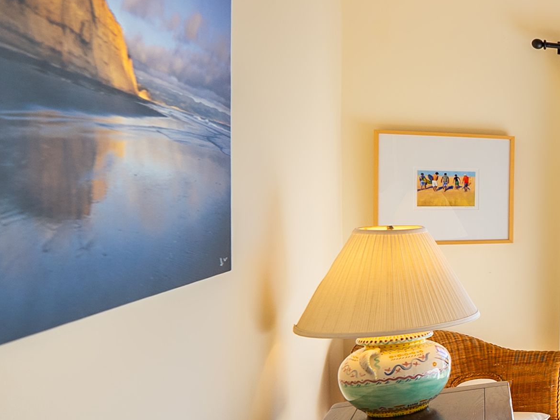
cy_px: 270
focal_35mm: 42
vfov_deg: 34.1
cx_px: 949
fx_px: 680
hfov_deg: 24.6
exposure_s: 1/200
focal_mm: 12
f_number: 5
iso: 80
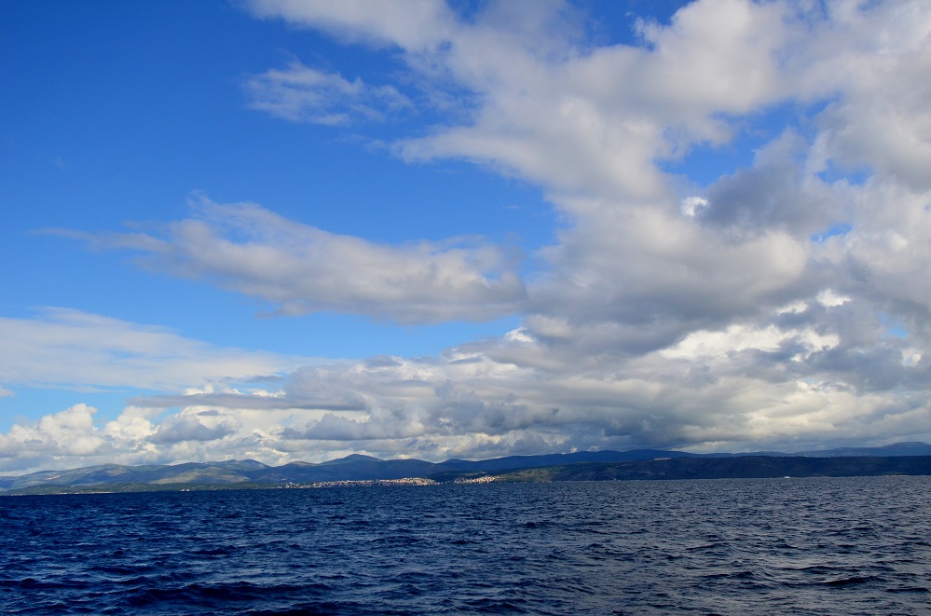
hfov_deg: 53.2
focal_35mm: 36
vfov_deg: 36.7
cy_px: 308
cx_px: 466
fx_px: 929
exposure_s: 1/2500
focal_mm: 24
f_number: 5.6
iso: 400
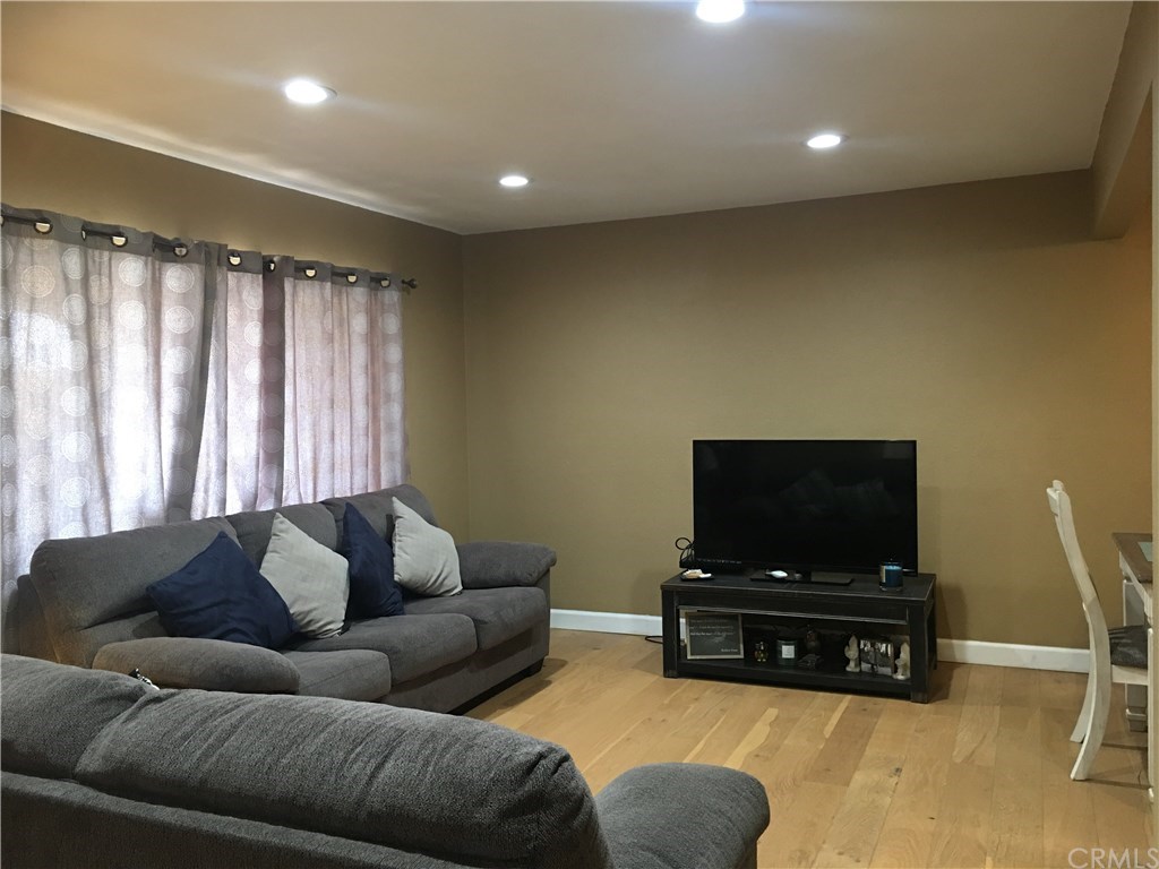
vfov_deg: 48.2
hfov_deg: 61.7
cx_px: 580
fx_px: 971
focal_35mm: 29
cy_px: 434
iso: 80
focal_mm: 4.15
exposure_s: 1/15
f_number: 2.2
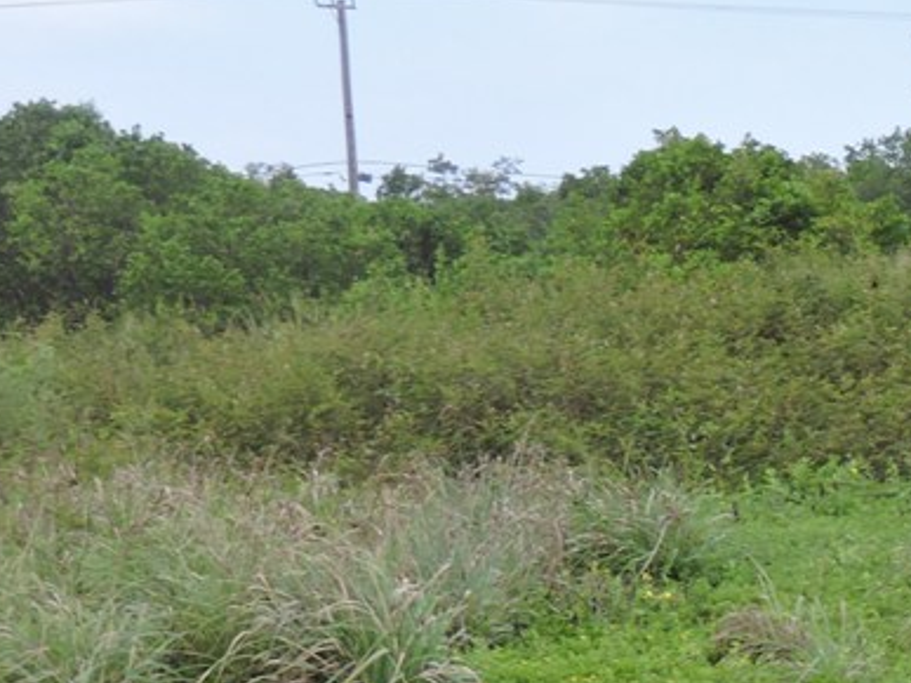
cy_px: 485
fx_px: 5709
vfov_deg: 6.8
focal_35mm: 217
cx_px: 1073
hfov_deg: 9.0
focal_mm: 12.5
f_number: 3.9
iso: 100
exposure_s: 1/125
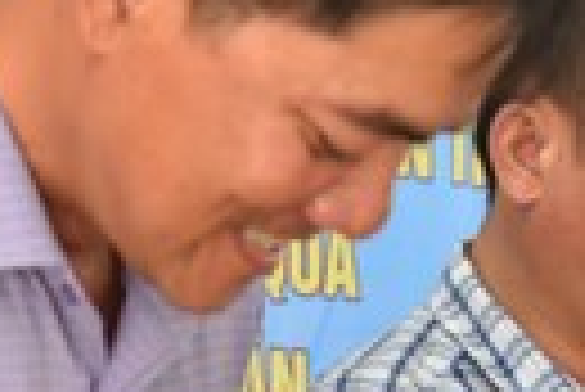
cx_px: 504
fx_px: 3904
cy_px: 491
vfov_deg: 5.7
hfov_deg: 8.5
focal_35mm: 240
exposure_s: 1/60
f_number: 4
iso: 900
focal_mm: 48
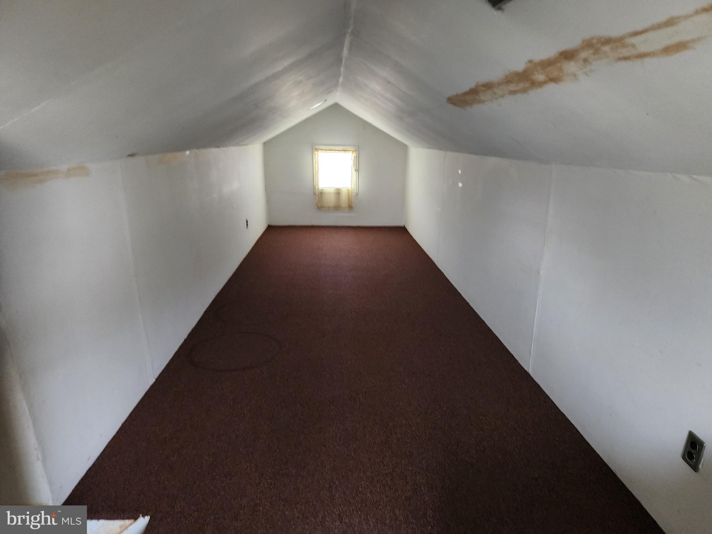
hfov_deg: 73.9
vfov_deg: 58.9
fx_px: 473
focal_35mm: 23
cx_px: 356
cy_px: 267
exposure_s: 1/24
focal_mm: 6.4
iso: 640
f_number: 1.8
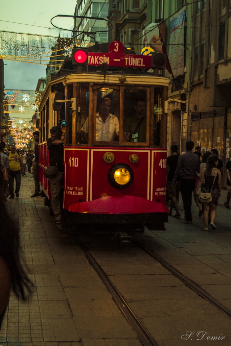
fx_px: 505
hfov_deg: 25.8
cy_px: 173
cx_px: 116
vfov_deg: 37.8
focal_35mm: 52
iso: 400
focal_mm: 35
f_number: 4.5
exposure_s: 1/30
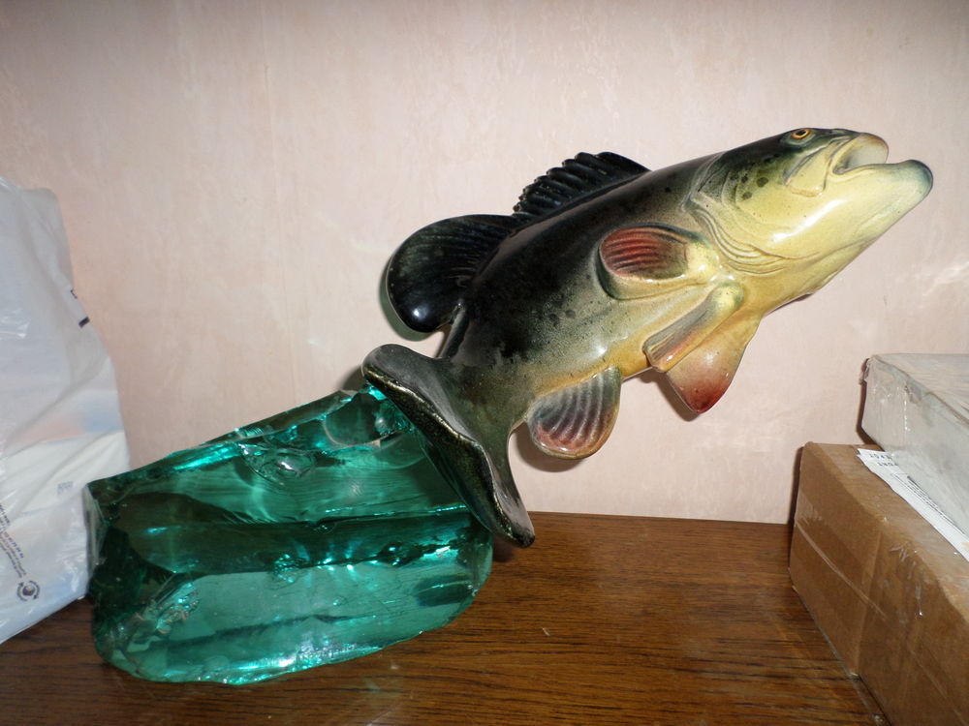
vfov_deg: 54.9
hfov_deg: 69.4
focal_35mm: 25
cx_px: 484
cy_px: 363
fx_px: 700
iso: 100
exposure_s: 1/30
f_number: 2.5
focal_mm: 4.5
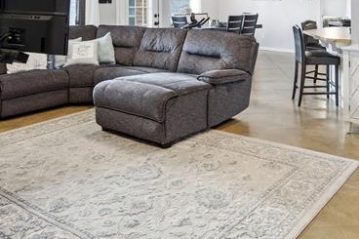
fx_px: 389
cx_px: 234
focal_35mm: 39
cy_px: 3
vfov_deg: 31.7
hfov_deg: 48.9
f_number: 9
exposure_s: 1/15
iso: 320
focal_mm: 14
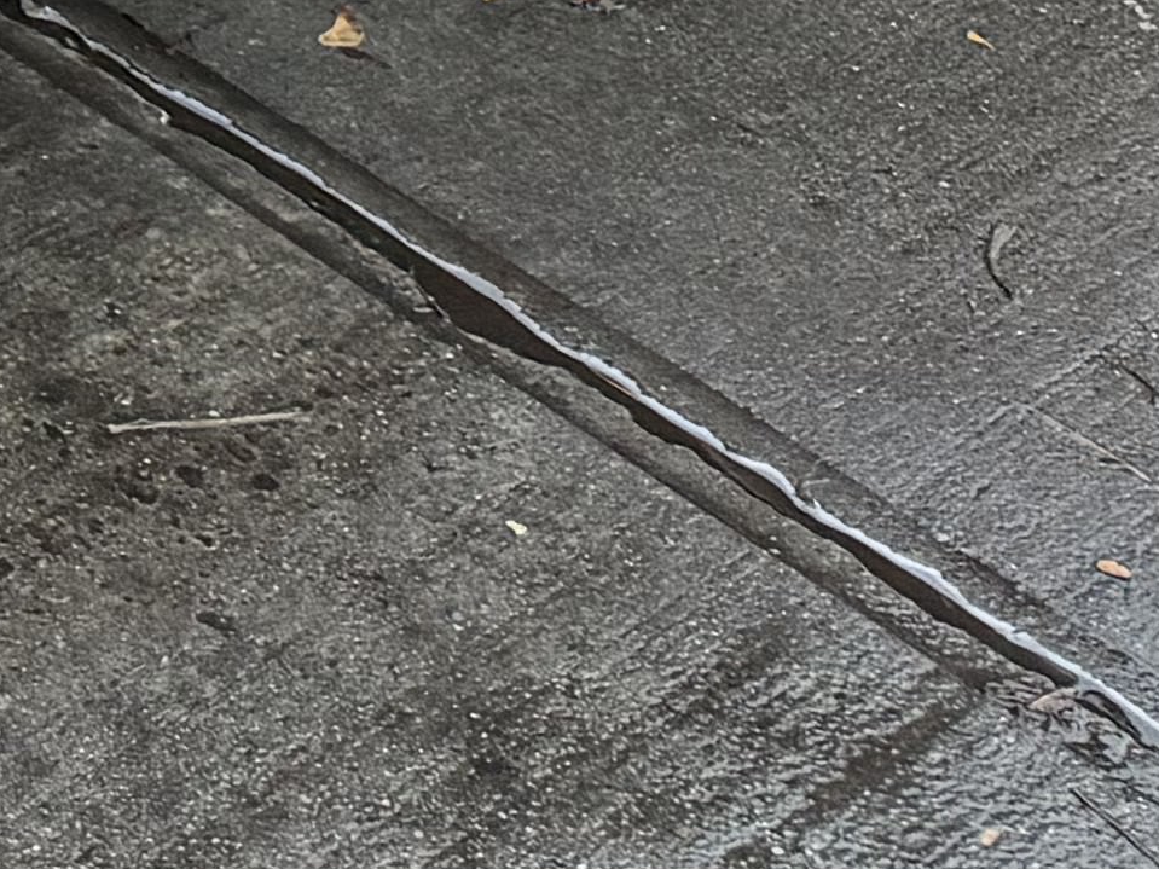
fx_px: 4787
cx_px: -732
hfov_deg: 12.9
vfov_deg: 8.9
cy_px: -1534
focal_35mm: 143
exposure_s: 1/60
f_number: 1.78
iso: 250
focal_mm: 6.76
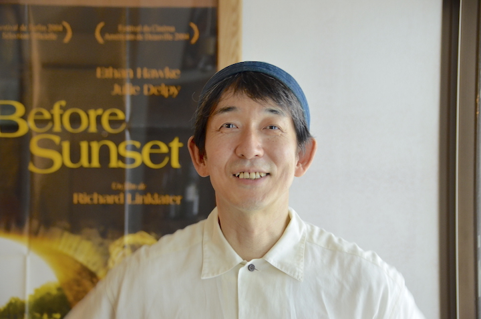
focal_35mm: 99
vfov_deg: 13.8
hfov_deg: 20.7
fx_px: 1320
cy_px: 160
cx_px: 240
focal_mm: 66
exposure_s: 1/15
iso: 800
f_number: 5
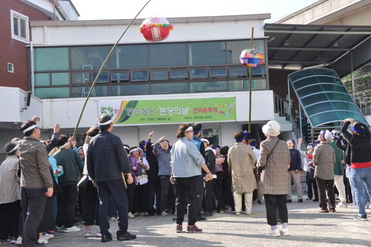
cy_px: 124
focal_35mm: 57
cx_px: 186
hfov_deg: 35.1
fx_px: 587
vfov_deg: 23.7
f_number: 10
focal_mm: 38
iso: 200
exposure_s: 1/100
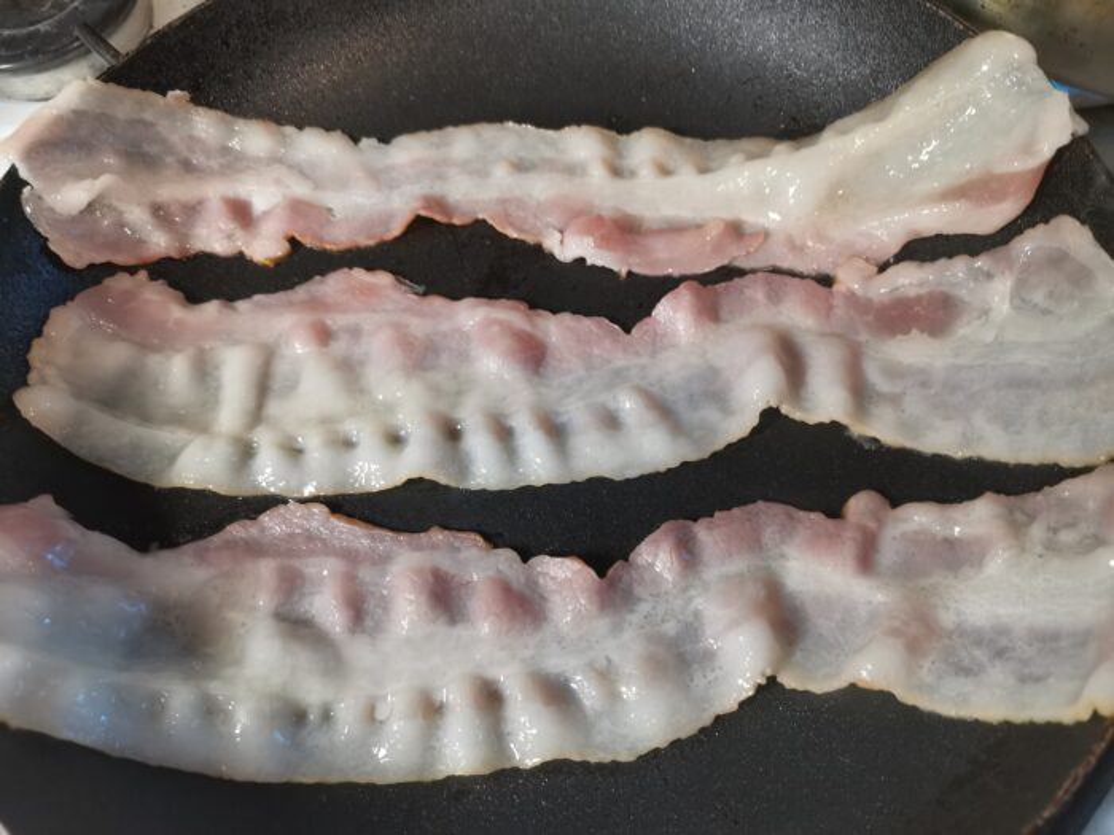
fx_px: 837
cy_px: 418
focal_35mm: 26
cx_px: 557
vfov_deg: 53.1
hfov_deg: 67.3
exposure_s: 1/36
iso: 200
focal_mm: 4.75
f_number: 1.8
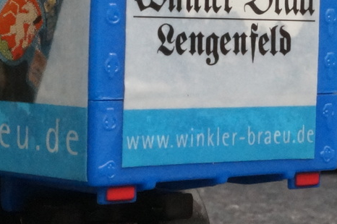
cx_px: 22
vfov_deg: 7.1
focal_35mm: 193
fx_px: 1805
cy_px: 33
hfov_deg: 10.6
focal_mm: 30
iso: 1600
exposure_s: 1/60
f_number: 22
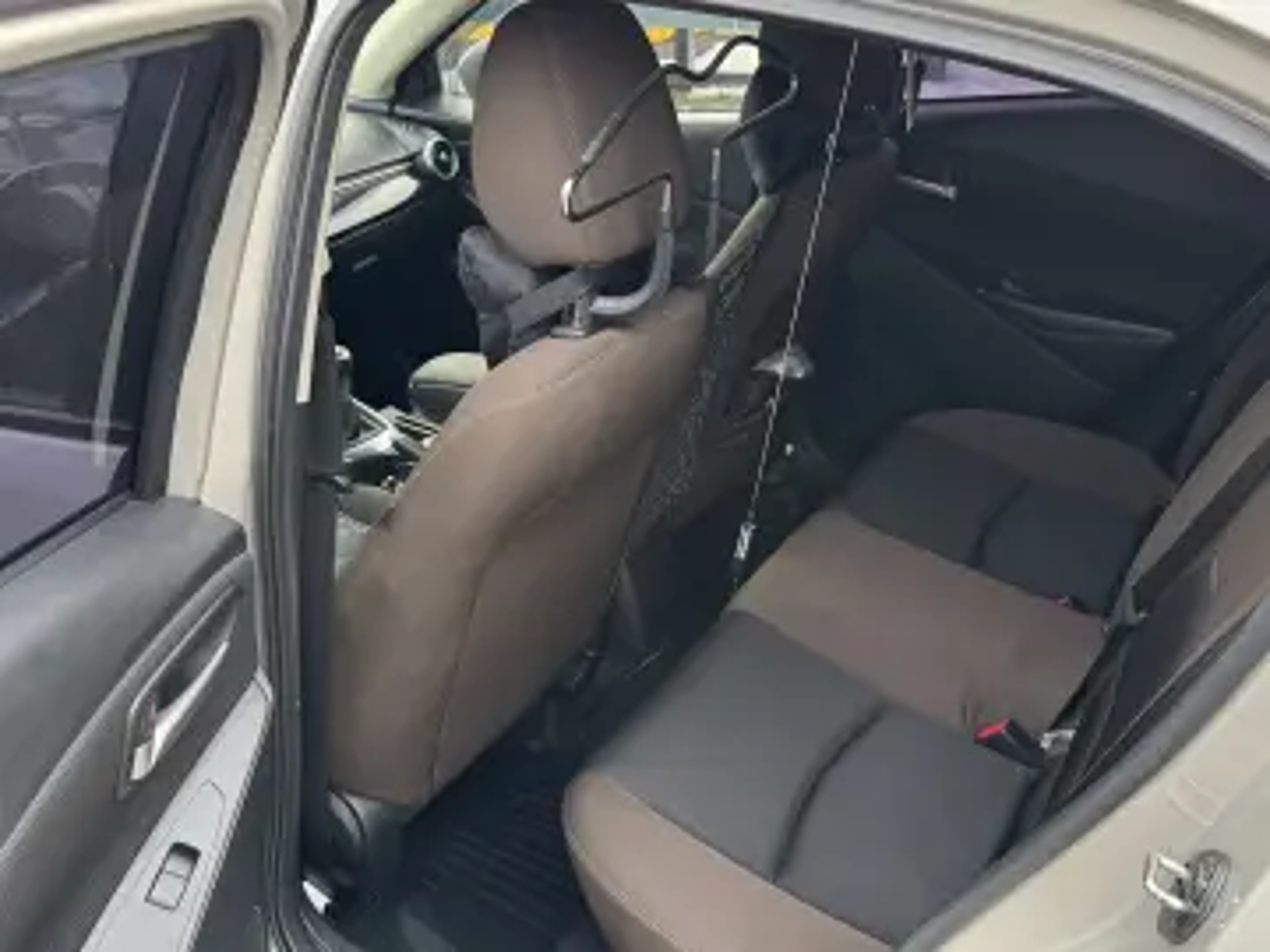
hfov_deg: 71.6
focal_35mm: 24
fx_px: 881
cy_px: 476
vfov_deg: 56.8
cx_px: 635
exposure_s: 1/121
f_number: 1.78
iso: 200
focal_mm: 6.76
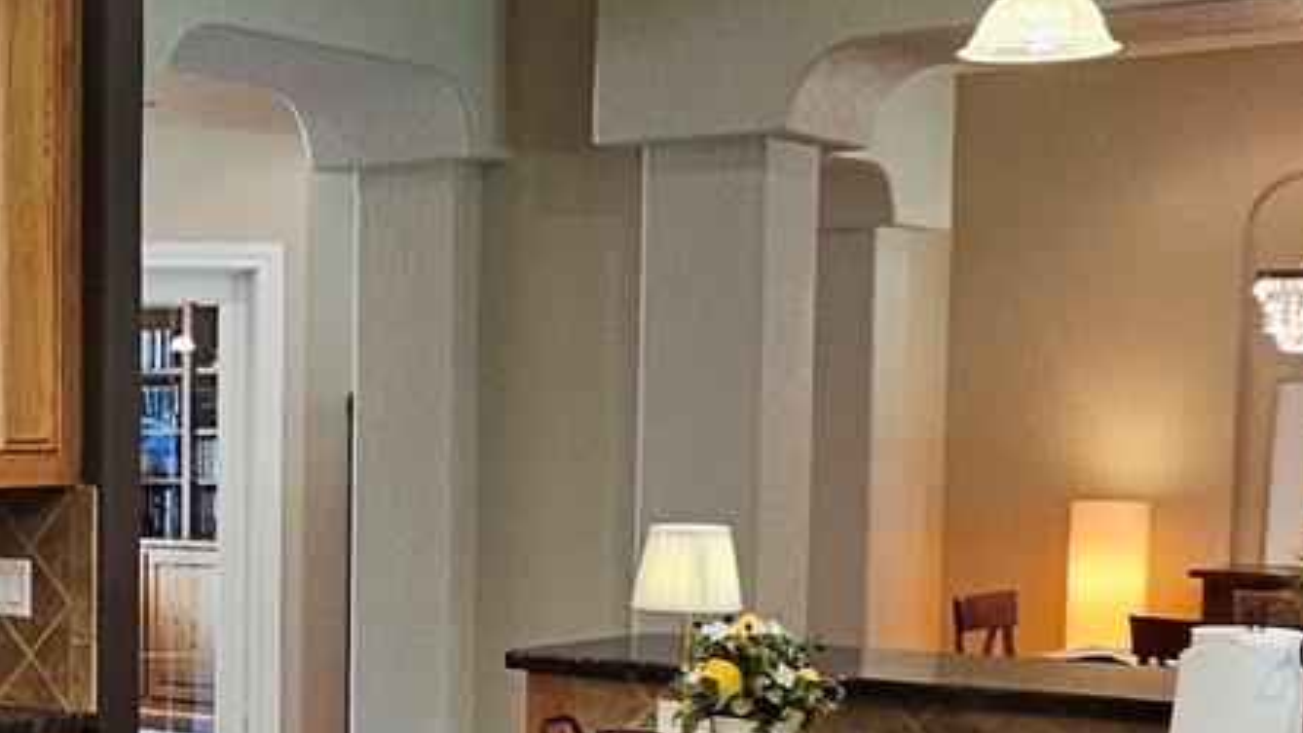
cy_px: 625
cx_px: -102
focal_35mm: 65
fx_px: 2246
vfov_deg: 18.3
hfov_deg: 29.4
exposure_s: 1/60
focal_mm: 2.2
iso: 250
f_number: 2.2
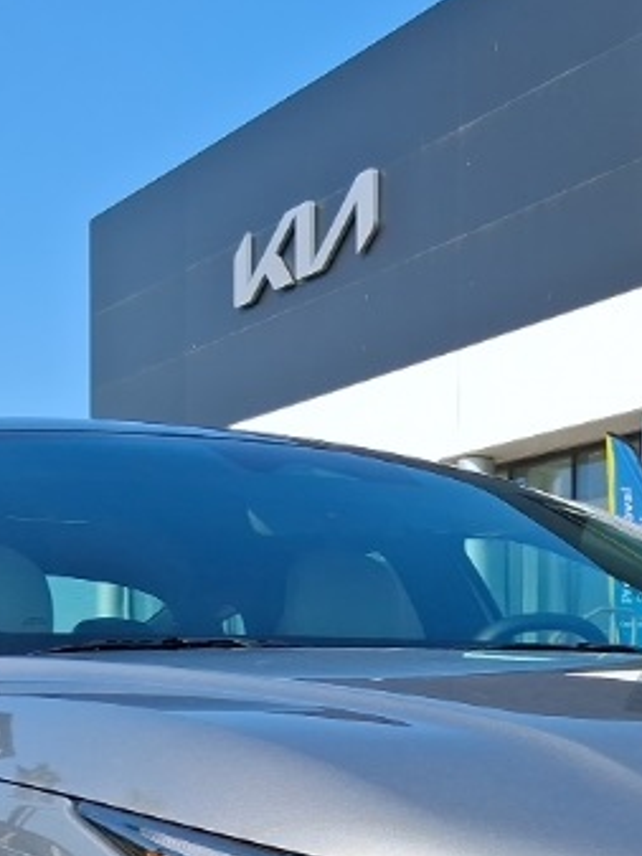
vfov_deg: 23.8
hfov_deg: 18.2
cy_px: 823
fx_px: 1952
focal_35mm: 79
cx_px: 650
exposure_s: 1/853
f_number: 1.8
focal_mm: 3.98
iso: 25
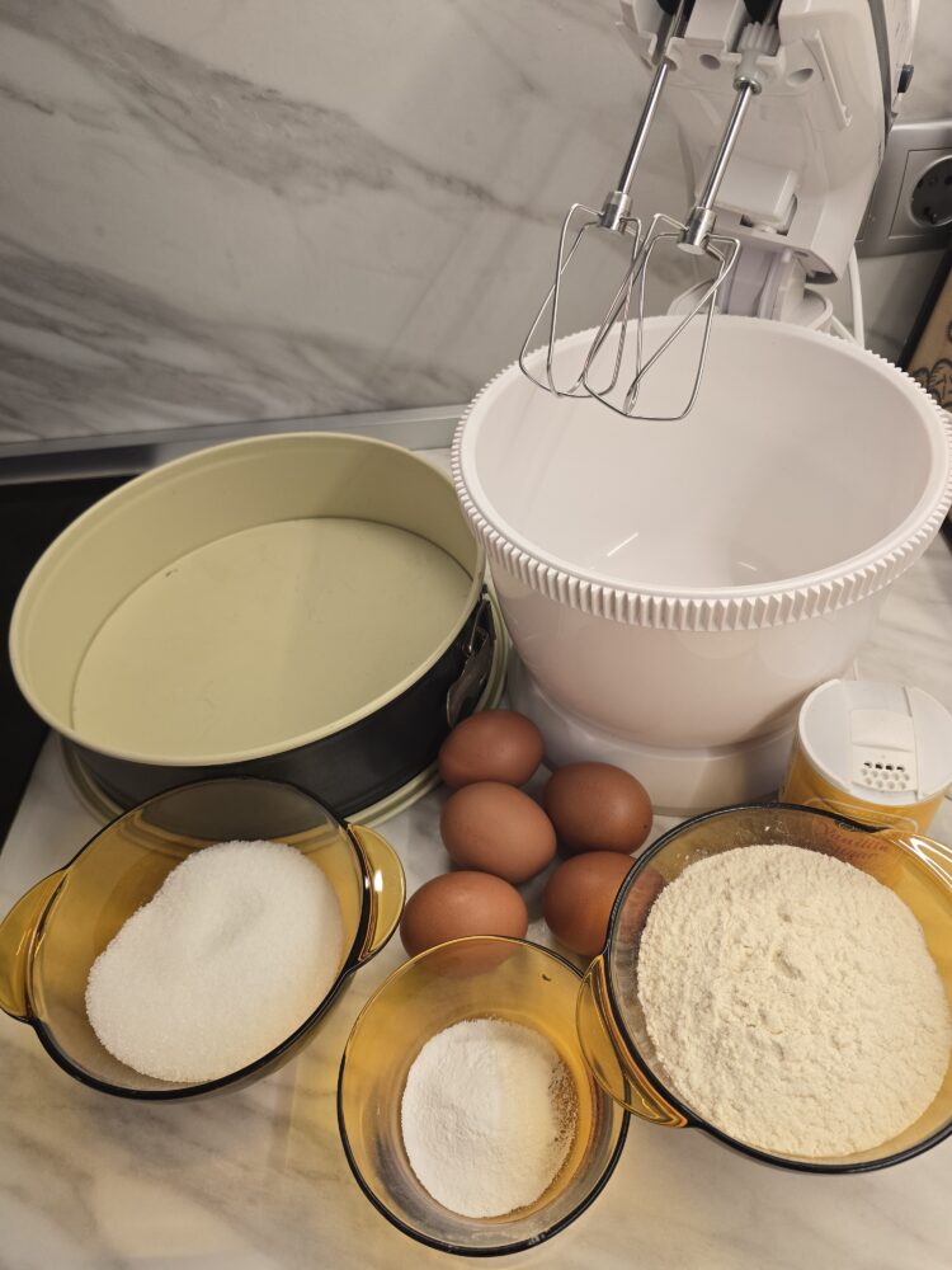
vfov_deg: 73.9
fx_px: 843
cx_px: 476
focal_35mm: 23
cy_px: 635
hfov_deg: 58.9
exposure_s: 1/100
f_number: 1.7
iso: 160
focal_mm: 6.3
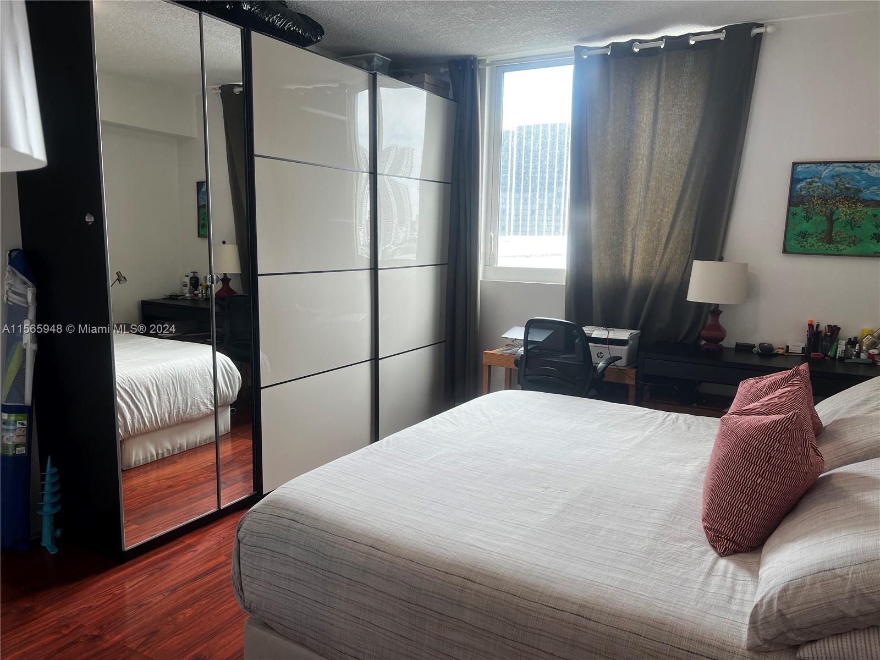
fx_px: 661
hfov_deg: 67.3
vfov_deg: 53.1
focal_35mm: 26
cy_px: 330
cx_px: 440
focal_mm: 5.7
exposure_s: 1/120
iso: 32
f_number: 1.5
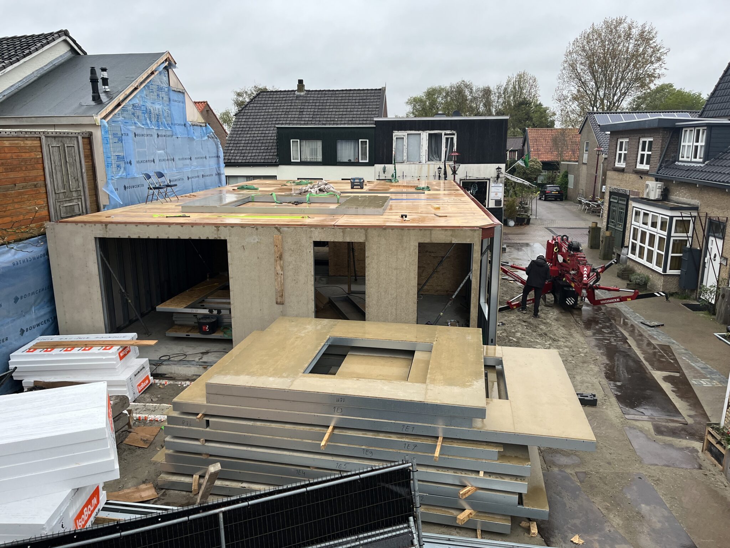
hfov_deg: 67.3
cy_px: 274
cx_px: 365
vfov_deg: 53.1
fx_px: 548
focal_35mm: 26
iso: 125
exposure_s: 1/121
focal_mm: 5.1
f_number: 1.6
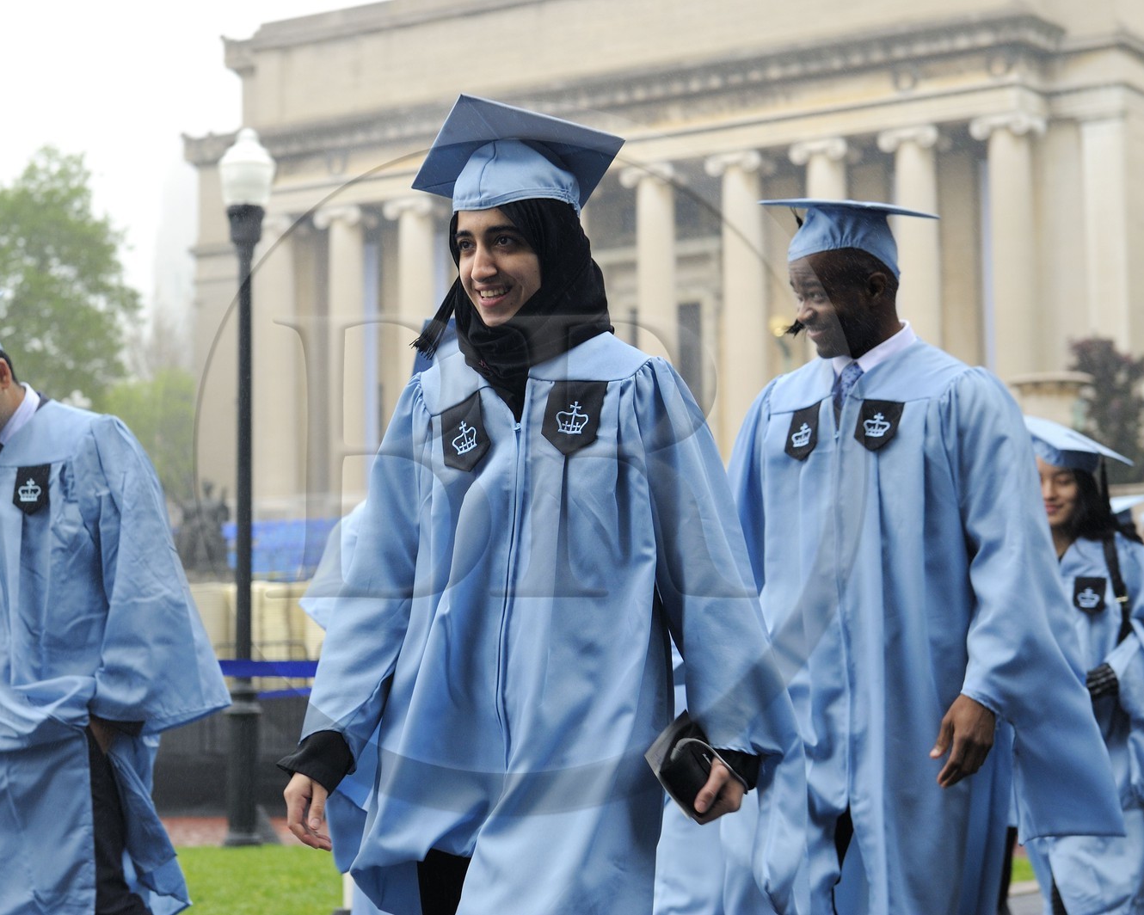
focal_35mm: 70
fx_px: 2370
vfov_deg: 21.9
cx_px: 509
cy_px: 458
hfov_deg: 27.1
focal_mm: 62
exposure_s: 1/200
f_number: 5
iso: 800
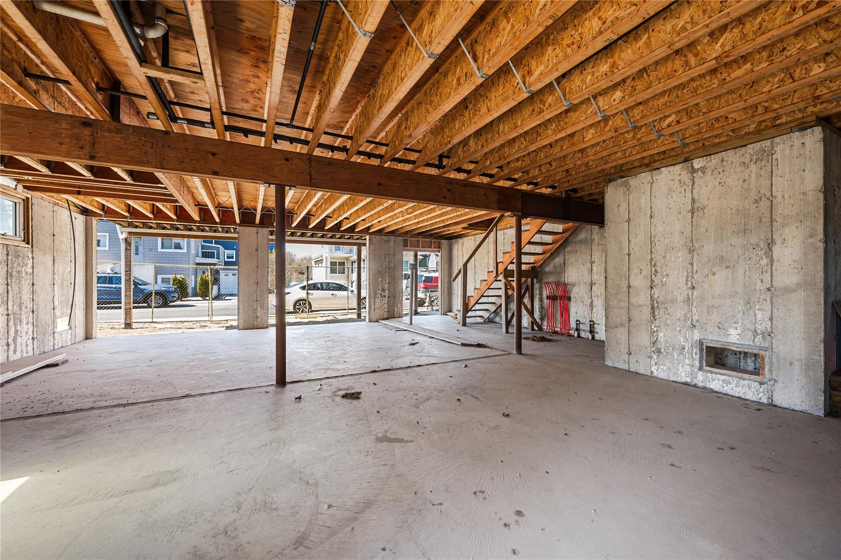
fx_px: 327
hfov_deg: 104.3
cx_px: 420
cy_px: 280
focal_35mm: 14
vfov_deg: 81.1
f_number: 6.3
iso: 320
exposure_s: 1/30
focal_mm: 14
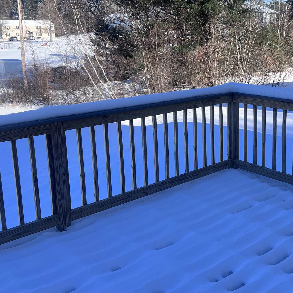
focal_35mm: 44
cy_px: 116
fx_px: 421
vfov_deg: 38.2
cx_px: 219
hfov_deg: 37.4
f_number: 1.5
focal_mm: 5.7
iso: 50
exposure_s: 1/2915
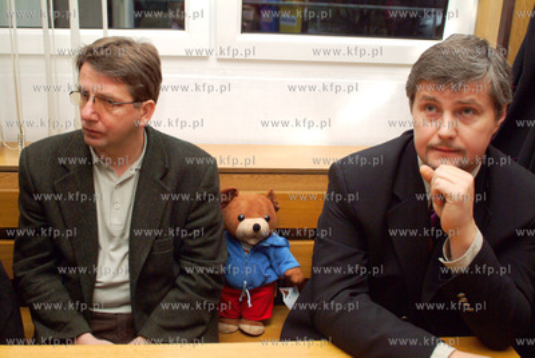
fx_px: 536
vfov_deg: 37.0
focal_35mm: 36
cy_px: 179
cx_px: 268
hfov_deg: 53.1
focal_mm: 24
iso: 400
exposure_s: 1/125
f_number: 4
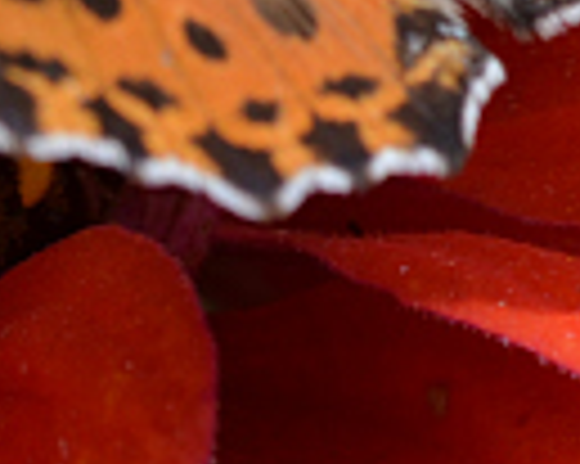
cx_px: -45
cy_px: -658
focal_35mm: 615
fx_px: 10544
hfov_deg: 3.1
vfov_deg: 2.5
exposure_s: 1/250
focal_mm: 55
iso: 100
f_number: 8
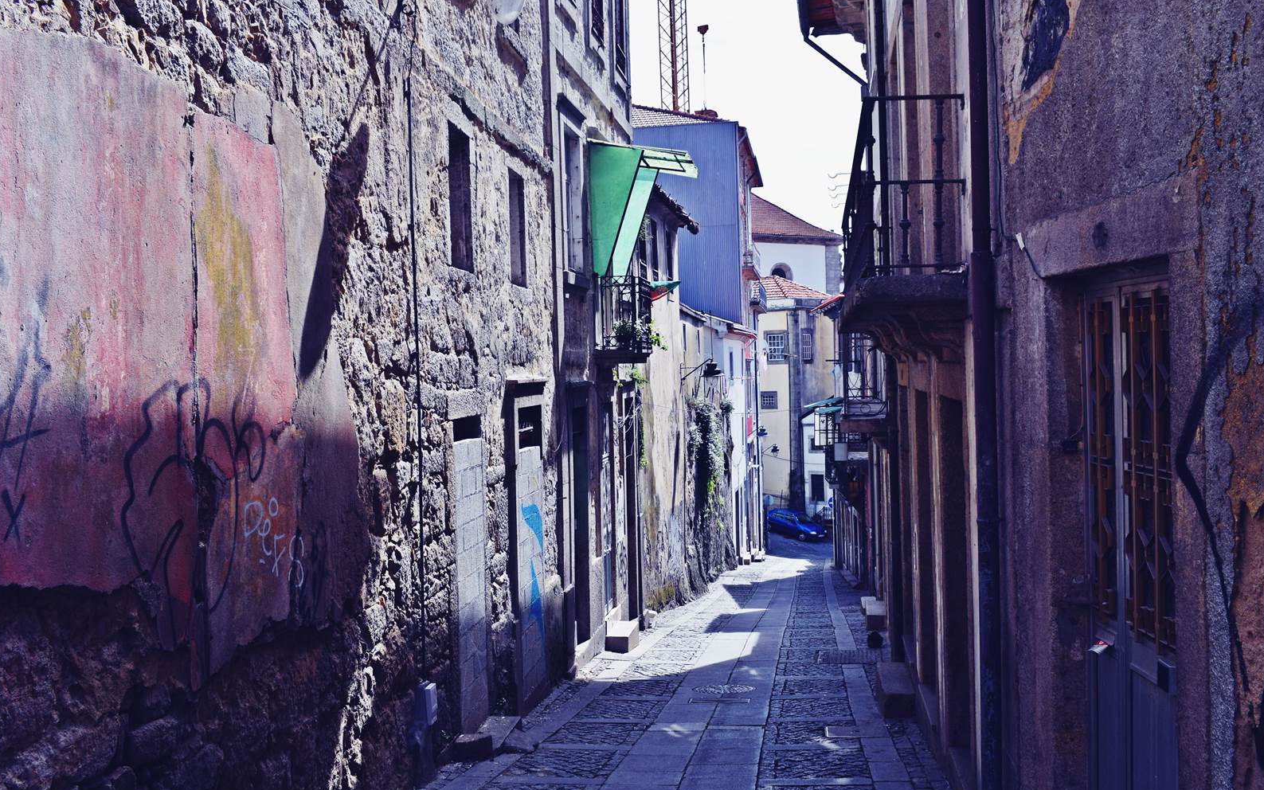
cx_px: 631
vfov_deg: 34.4
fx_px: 1275
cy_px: 397
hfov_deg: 52.7
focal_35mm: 37
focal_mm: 24
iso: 200
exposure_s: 1/320
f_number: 9
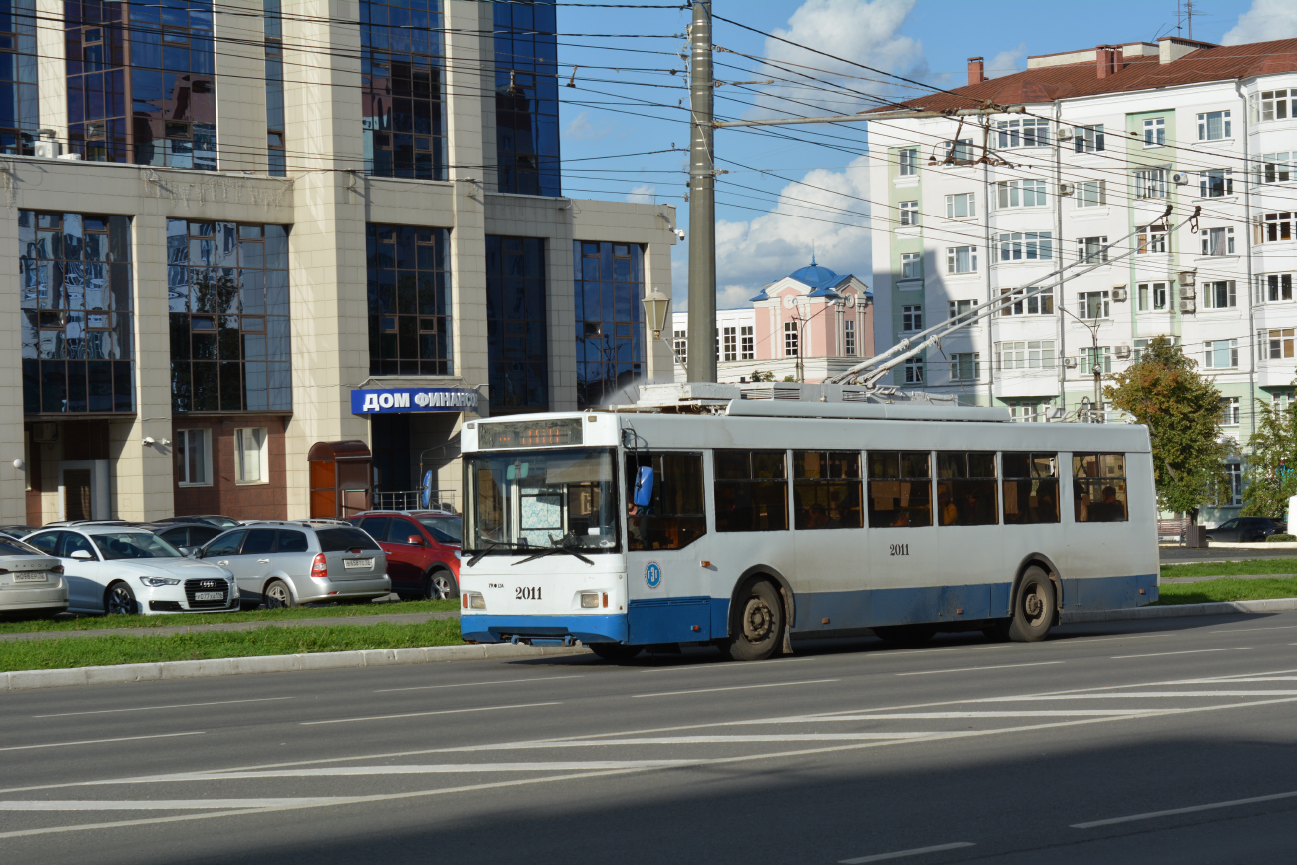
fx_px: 2972
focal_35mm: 82
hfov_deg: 24.6
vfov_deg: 16.6
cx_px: 648
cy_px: 432
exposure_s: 1/400
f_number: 10
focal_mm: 55
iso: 125
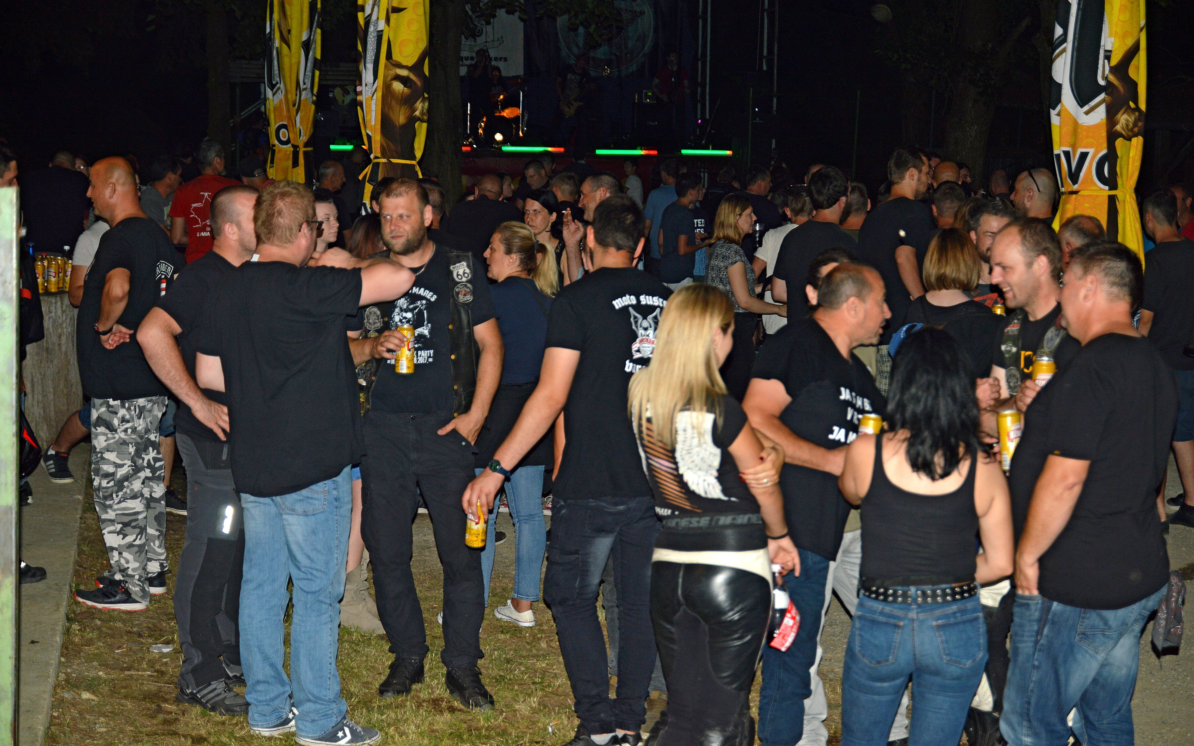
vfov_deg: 16.9
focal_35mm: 77
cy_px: 375
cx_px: 597
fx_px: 2506
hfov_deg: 26.8
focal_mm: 50
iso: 200
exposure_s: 1/160
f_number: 2.8
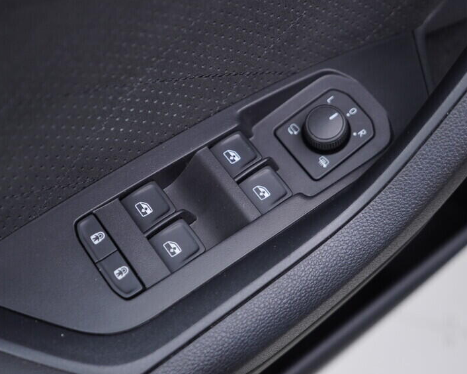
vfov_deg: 30.8
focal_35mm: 49
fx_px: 677
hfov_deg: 38.0
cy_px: 170
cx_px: 225
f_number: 2.8
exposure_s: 1/40
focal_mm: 24
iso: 200
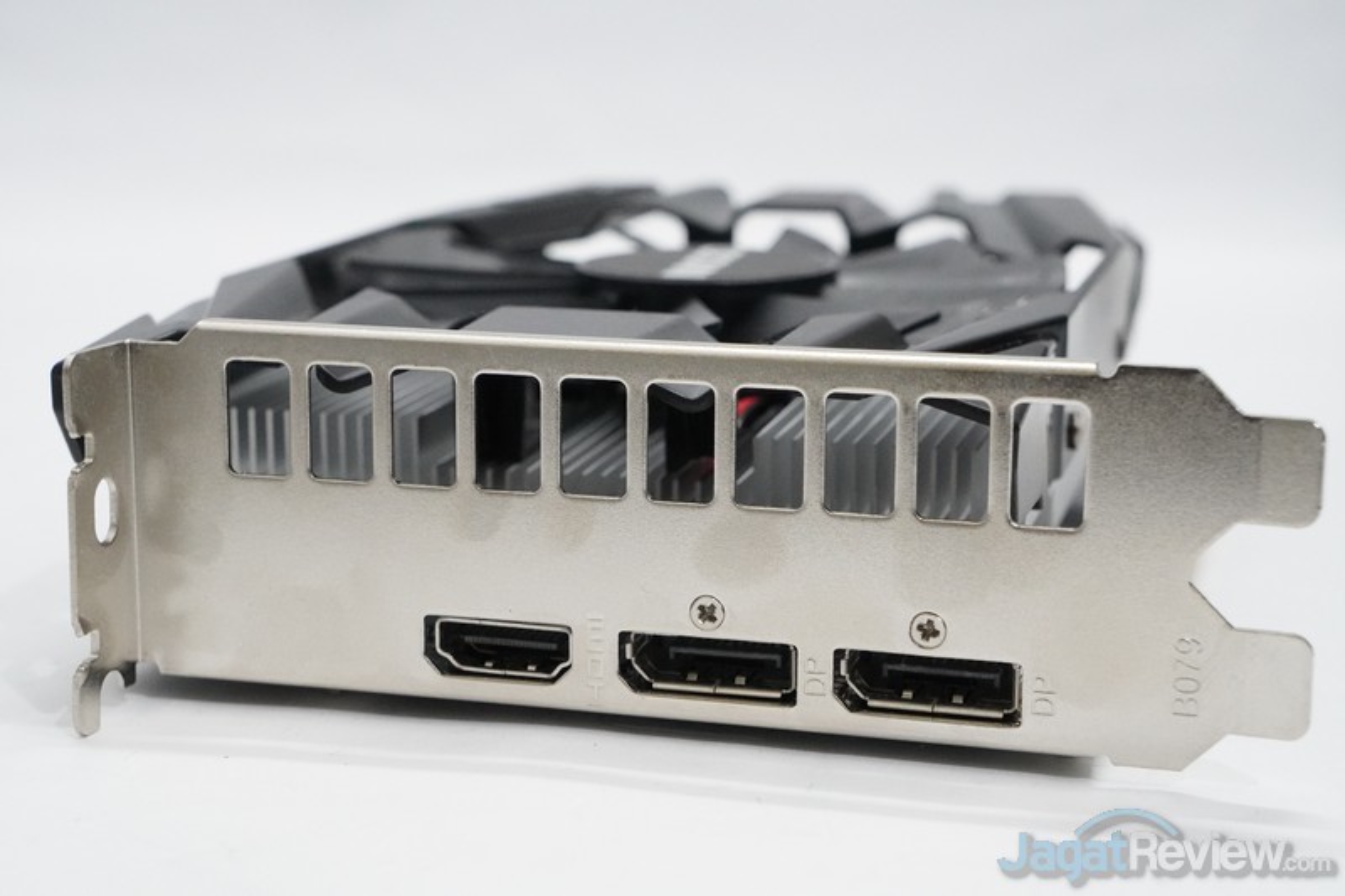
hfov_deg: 31.9
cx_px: 672
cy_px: 448
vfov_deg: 21.6
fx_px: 2353
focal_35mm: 63
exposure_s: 1/80
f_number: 8
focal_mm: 42
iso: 6400
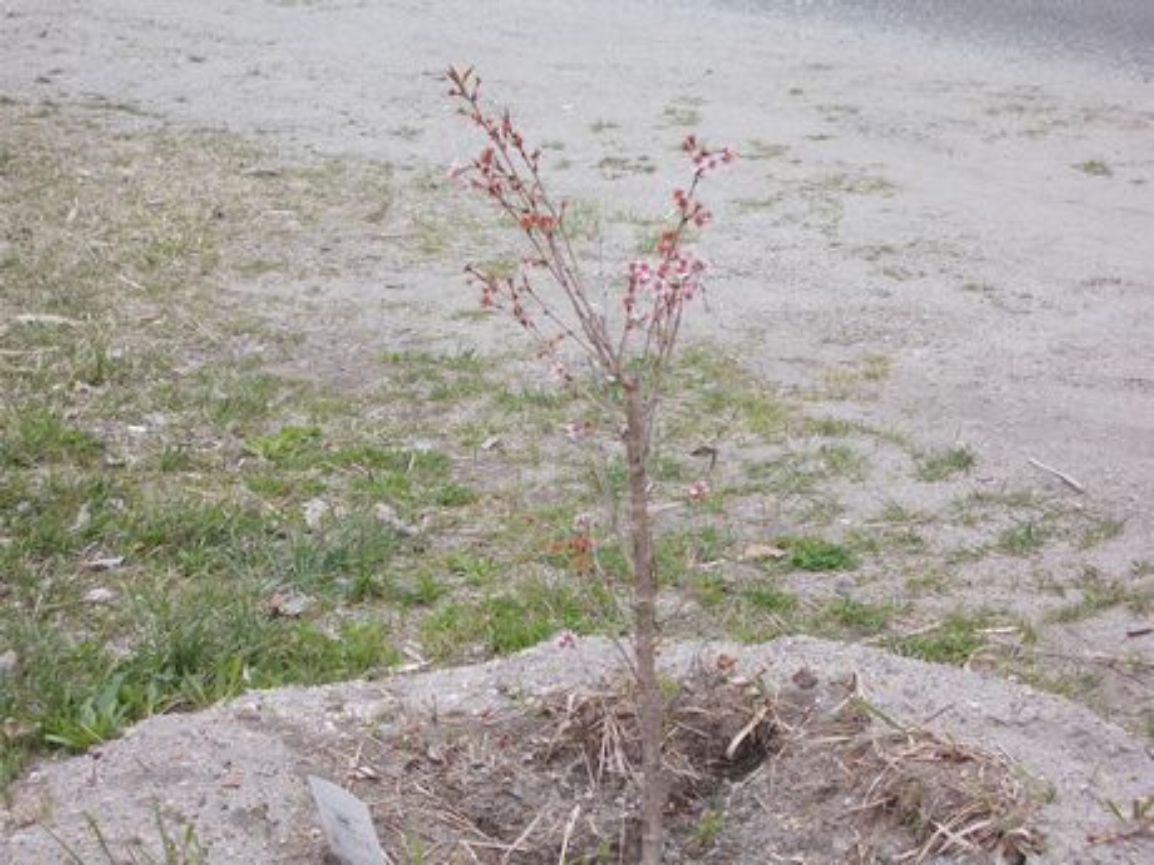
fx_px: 3767
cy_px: 432
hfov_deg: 17.4
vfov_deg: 13.1
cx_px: 577
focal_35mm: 113
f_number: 6
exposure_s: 1/125
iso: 80
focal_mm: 20.1
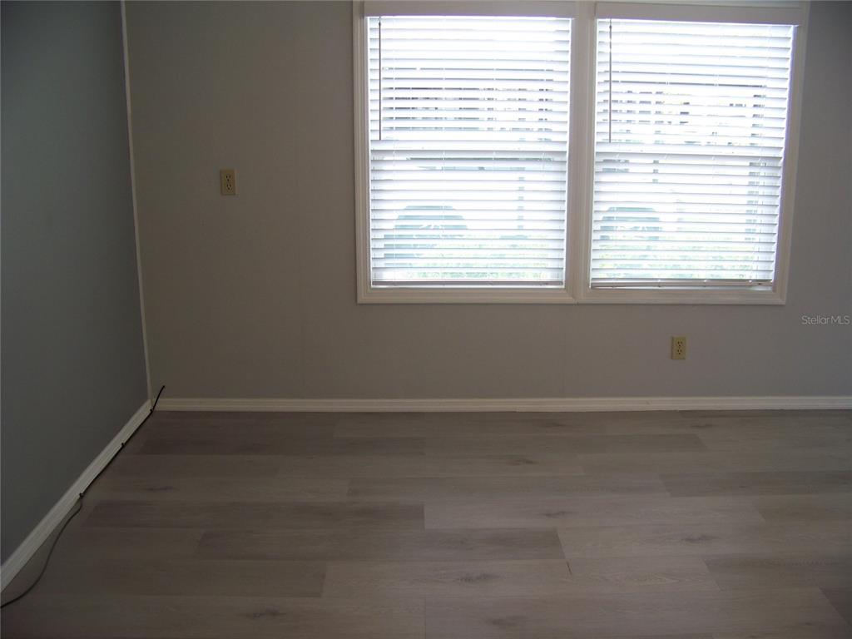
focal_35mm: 36
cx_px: 426
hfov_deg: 51.4
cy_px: 320
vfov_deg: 39.7
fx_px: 886
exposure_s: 1/40
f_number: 2.8
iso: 64
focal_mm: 5.85
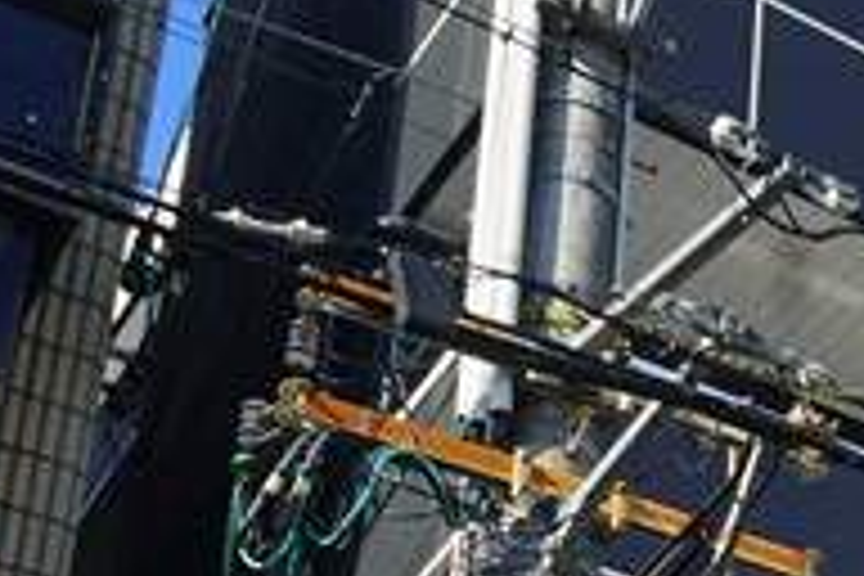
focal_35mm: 128
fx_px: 3072
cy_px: 1006
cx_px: 1310
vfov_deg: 10.2
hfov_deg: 14.8
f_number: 11
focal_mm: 16
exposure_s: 1/80
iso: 100
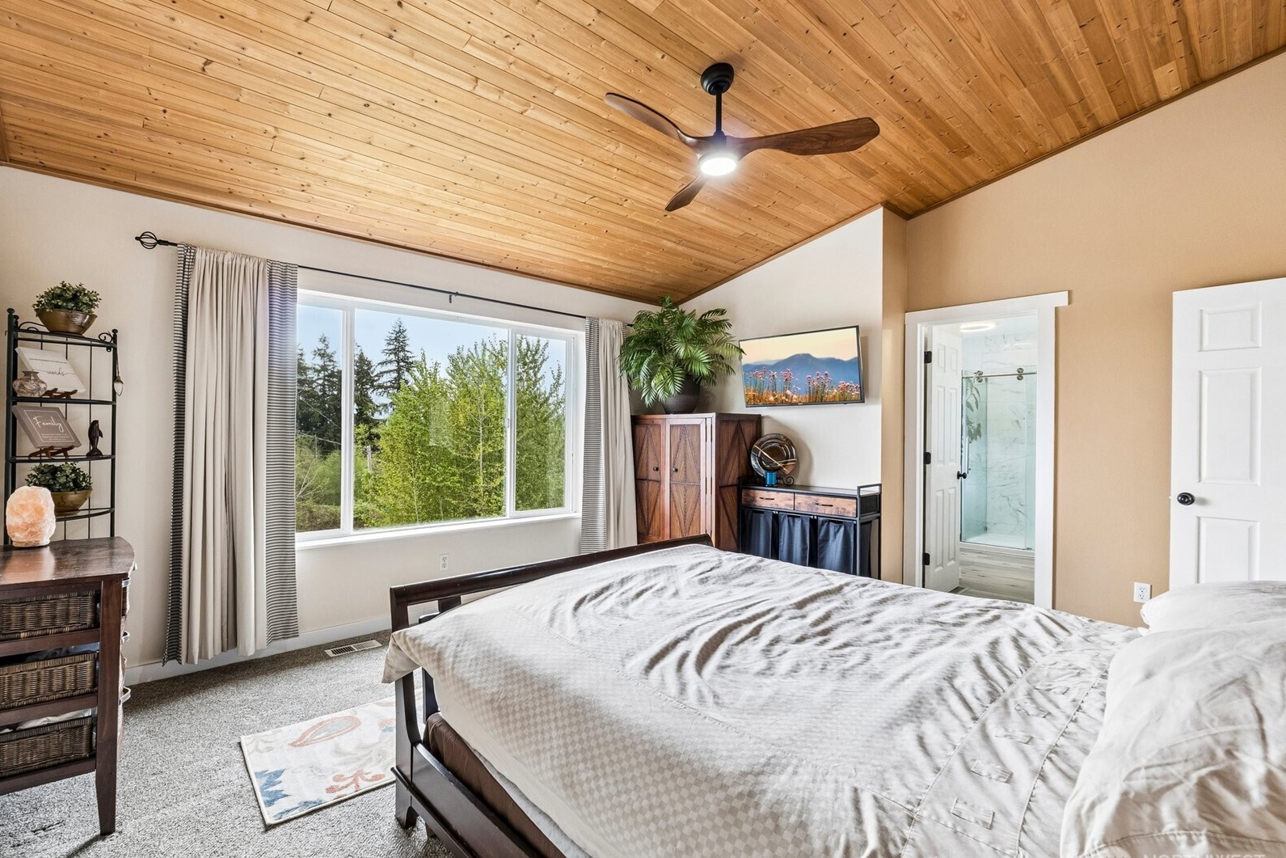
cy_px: 440
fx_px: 572
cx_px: 603
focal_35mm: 16
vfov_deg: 73.7
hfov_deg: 96.6
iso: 250
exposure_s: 1/13
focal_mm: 10
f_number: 9
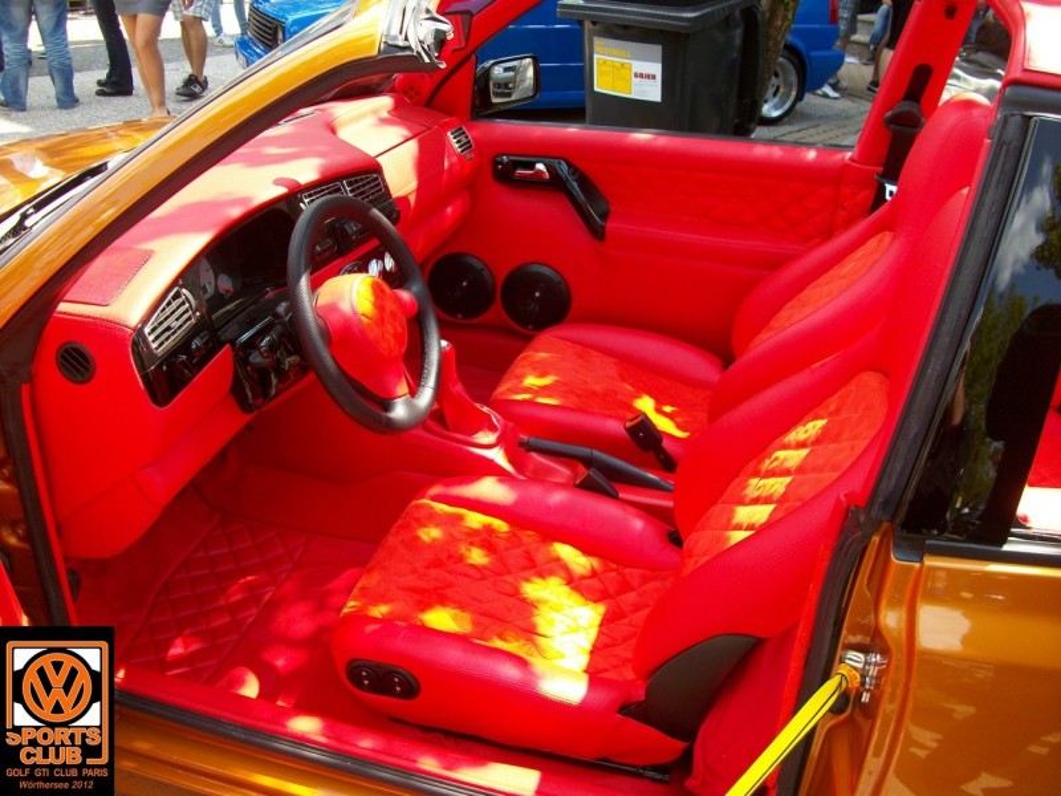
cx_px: 530
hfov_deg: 54.0
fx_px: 1042
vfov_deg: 41.8
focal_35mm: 34
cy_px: 398
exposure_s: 1/206
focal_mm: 5.7
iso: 80
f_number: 2.9
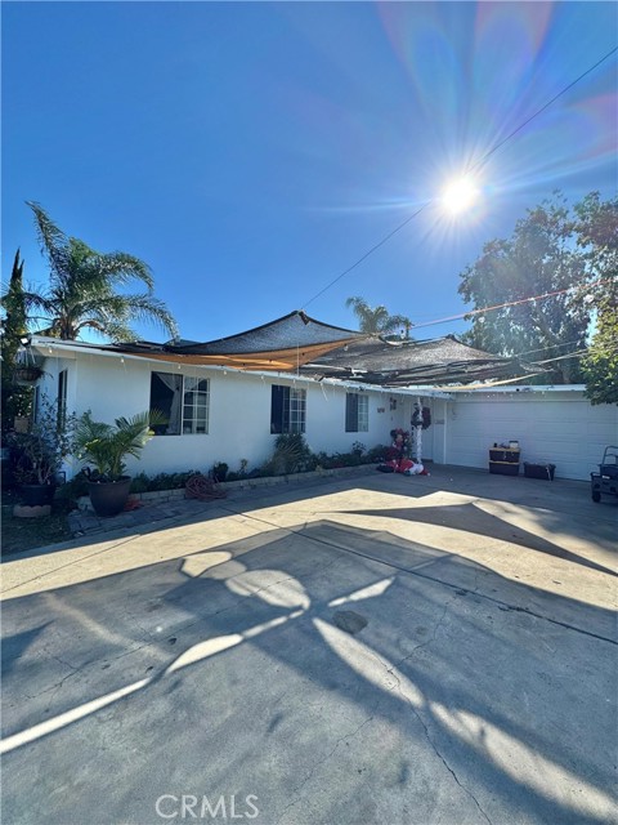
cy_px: 412
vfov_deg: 102.1
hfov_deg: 85.7
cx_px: 309
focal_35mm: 14
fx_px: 333
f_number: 2.2
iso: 50
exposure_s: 1/1672
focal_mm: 2.22
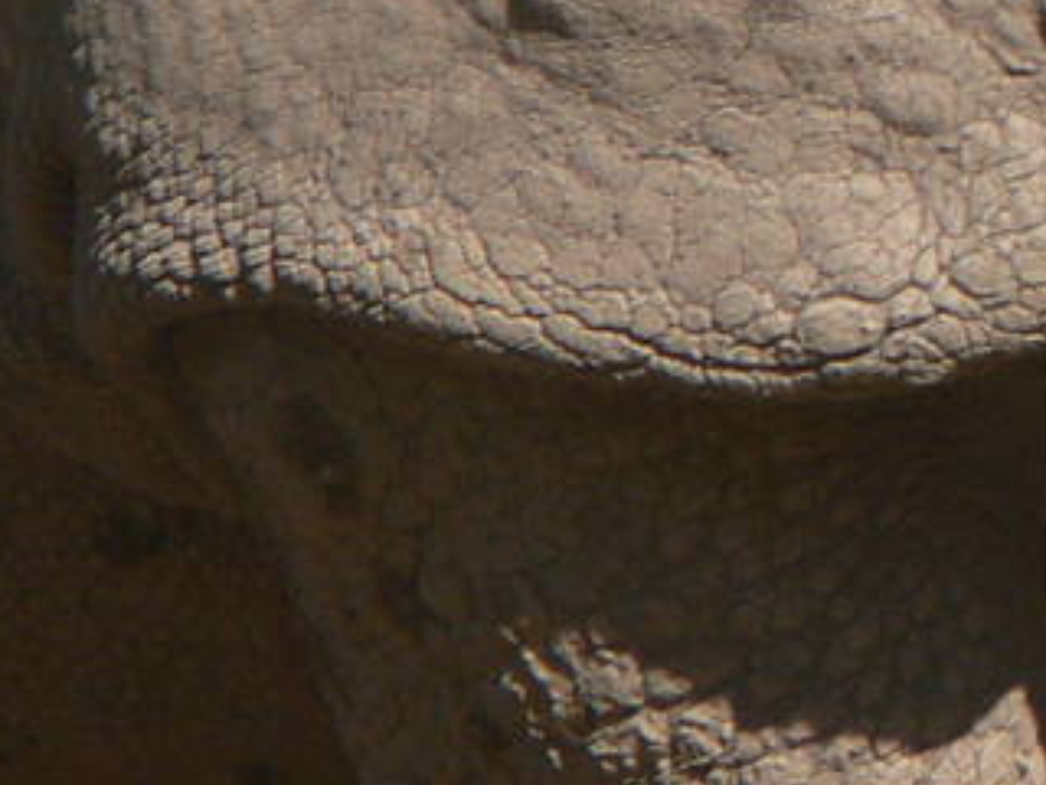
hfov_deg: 0.9
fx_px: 63396
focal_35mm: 2098
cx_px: 2213
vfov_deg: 0.7
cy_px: -850
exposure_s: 1/250
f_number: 5.6
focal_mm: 88.8
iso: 80
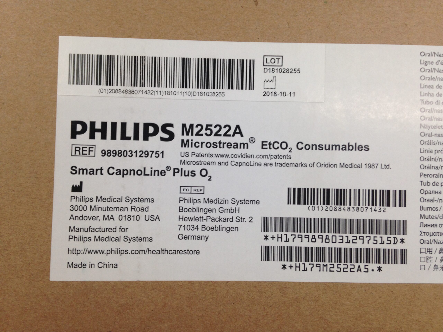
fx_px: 422
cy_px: 166
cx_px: 222
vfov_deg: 42.9
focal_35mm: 33
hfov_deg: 55.4
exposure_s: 1/60
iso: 50
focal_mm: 4.12
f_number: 2.4
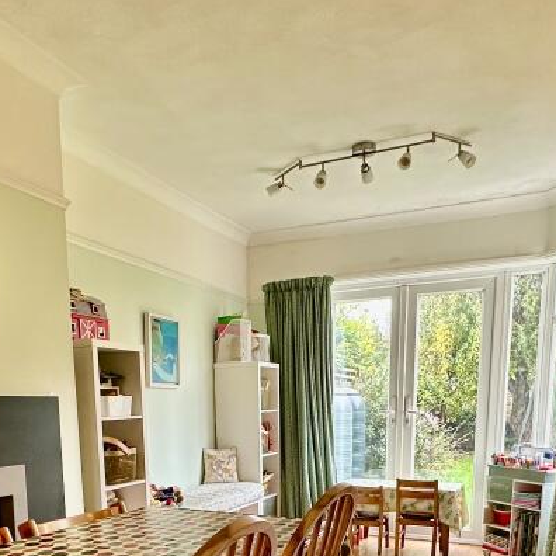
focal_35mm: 32
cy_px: 504
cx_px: 257
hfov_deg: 51.1
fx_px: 582
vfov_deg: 46.0
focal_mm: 2.22
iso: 200
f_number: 2.2
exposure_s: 1/50
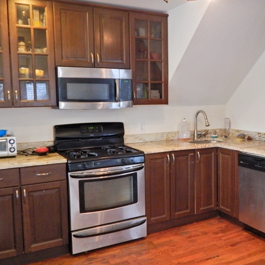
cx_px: 191
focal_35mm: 36
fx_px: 312
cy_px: 131
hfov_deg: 44.8
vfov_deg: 46.0
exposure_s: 1/25
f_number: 3
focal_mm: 4
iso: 400
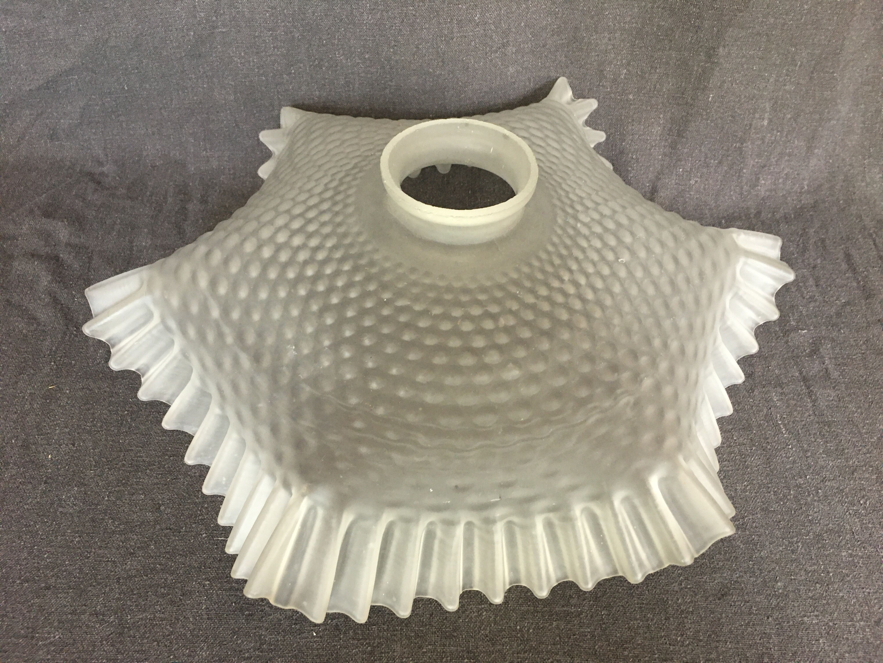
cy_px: 332
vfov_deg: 48.2
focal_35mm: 29
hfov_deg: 61.7
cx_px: 442
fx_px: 740
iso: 200
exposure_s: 1/33
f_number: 2.2
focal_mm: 4.15
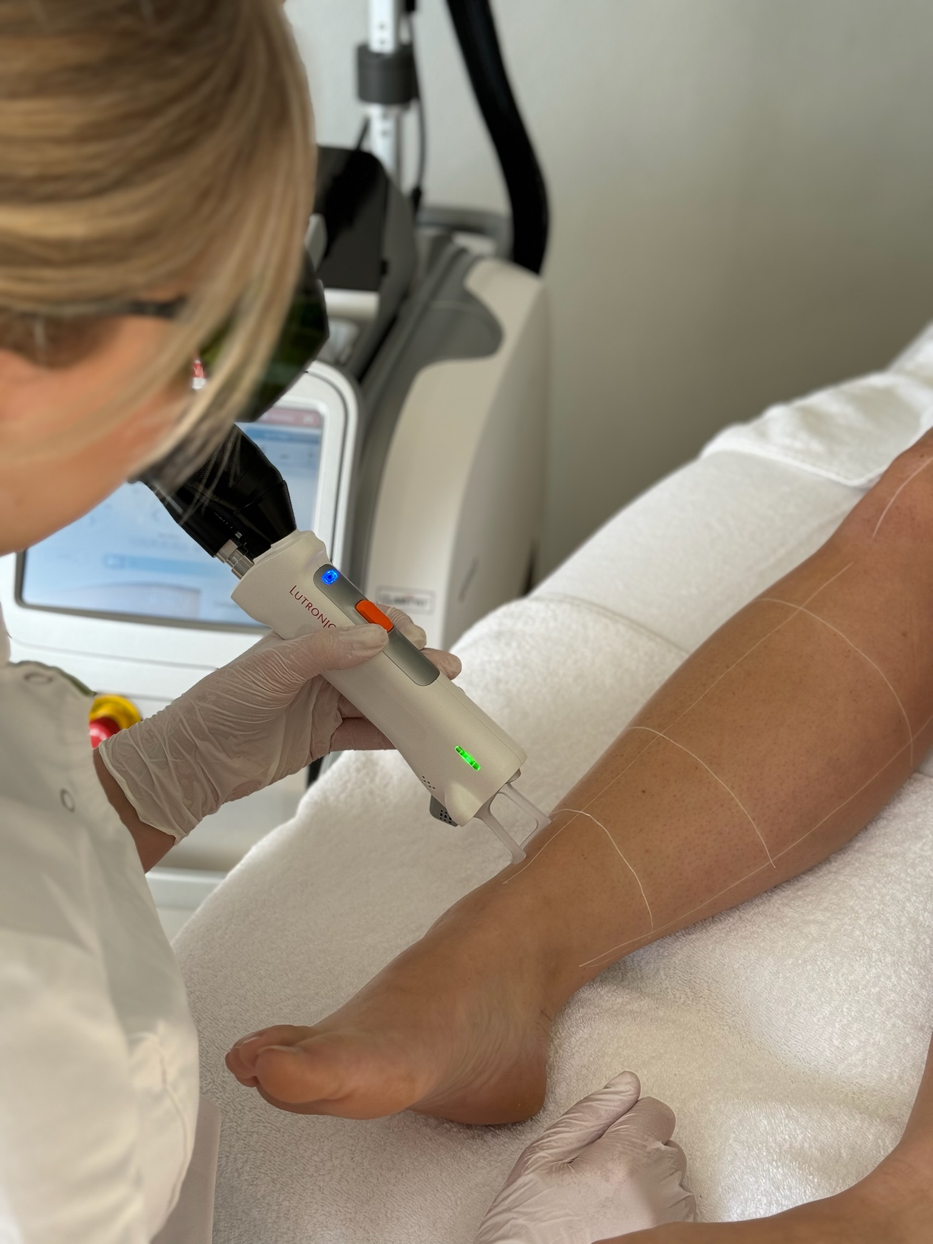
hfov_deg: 30.3
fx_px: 1725
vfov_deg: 39.7
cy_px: 622
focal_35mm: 48
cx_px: 466
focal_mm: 6.86
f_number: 1.78
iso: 50
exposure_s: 1/214
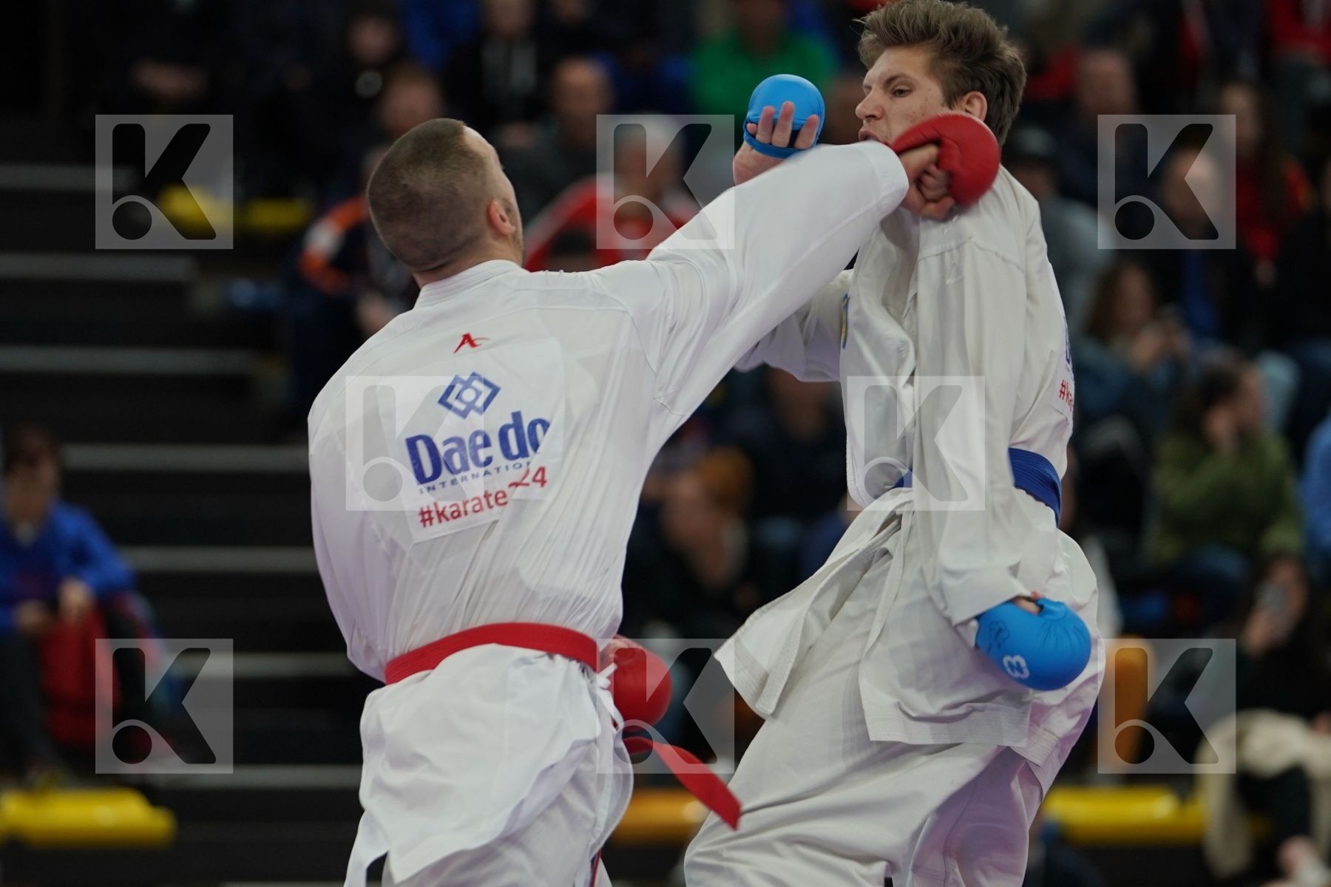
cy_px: 444
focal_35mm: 288
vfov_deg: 4.8
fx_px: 10647
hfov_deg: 7.2
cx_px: 666
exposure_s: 1/500
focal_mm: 192
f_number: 2.8
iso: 800
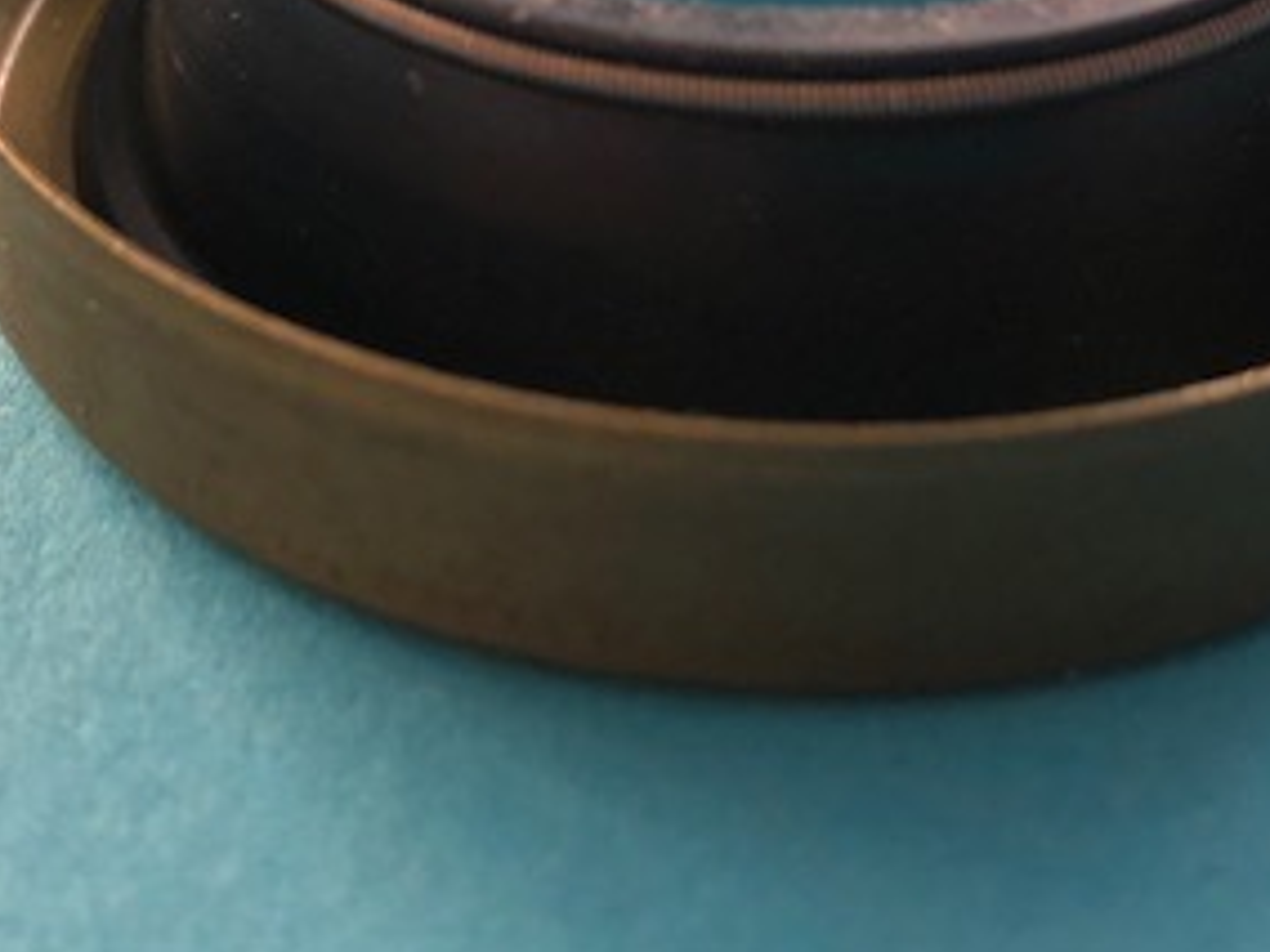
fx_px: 2311
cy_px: 49
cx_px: 639
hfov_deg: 30.7
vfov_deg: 22.6
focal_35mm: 63
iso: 40
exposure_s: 1/17
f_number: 1.8
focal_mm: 4
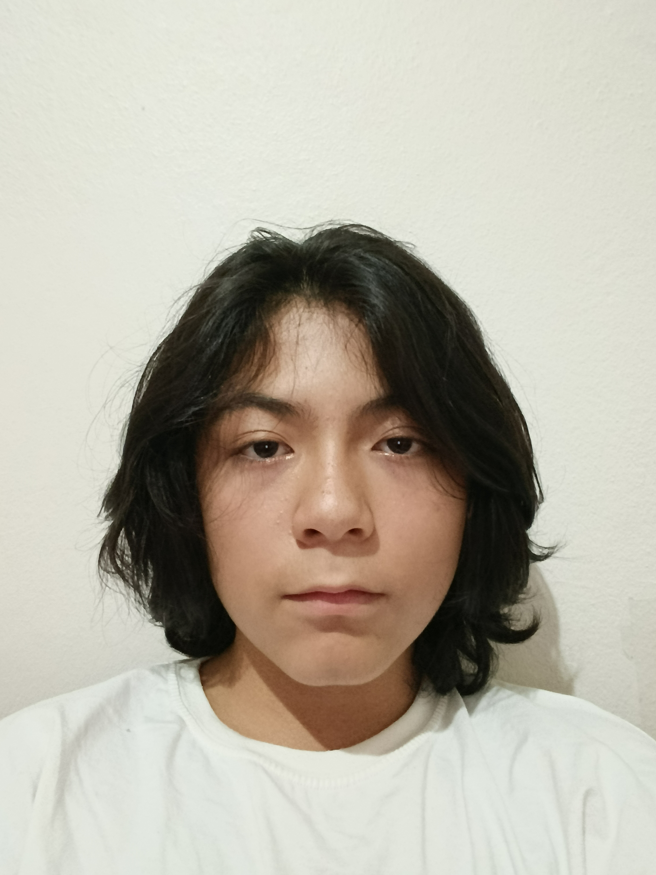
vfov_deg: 65.3
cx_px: 328
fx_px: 682
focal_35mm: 27
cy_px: 438
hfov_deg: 51.4
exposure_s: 1/16.7
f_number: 2.2
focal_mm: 2.59
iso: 1728
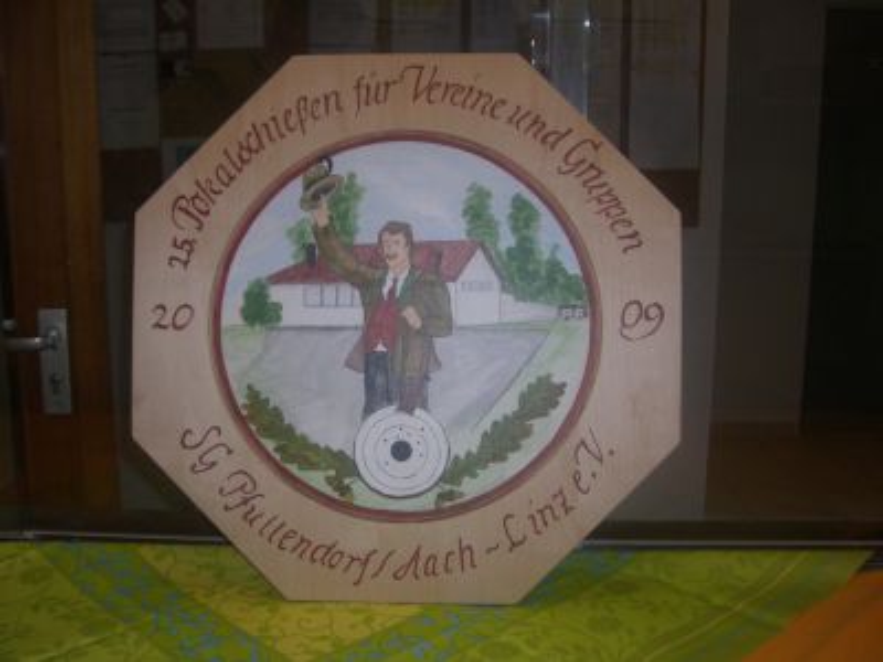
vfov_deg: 37.7
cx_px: 442
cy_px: 331
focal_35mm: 38
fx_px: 969
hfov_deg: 49.0
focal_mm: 6.2
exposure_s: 1/60
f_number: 2.7
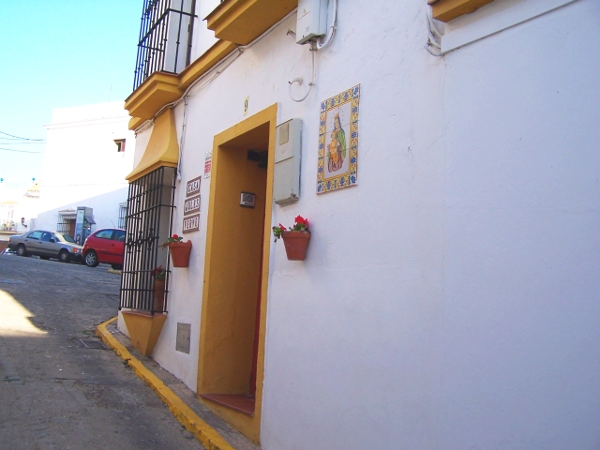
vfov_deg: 37.7
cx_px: 300
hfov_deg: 49.0
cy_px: 225
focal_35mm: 38
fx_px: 659
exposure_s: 1/350
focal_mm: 6.3
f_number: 2.8
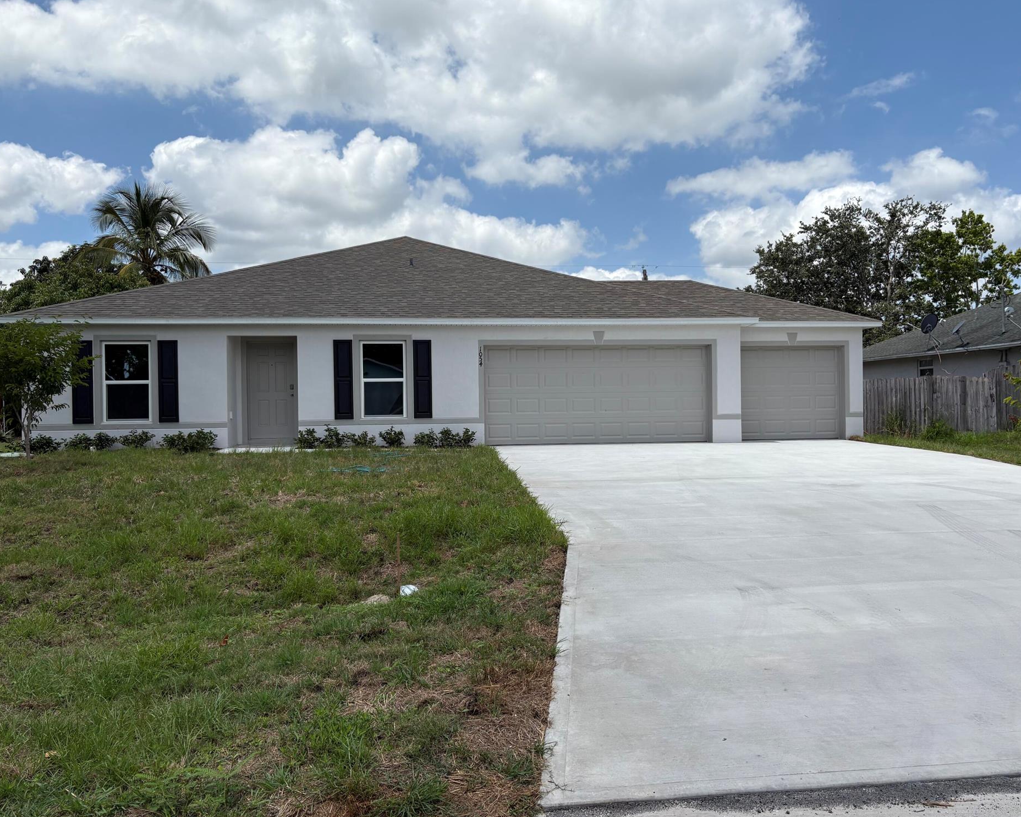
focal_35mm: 28
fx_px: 846
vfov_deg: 51.5
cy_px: 402
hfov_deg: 62.2
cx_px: 534
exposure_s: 1/6329
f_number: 1.6
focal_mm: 5.96
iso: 50
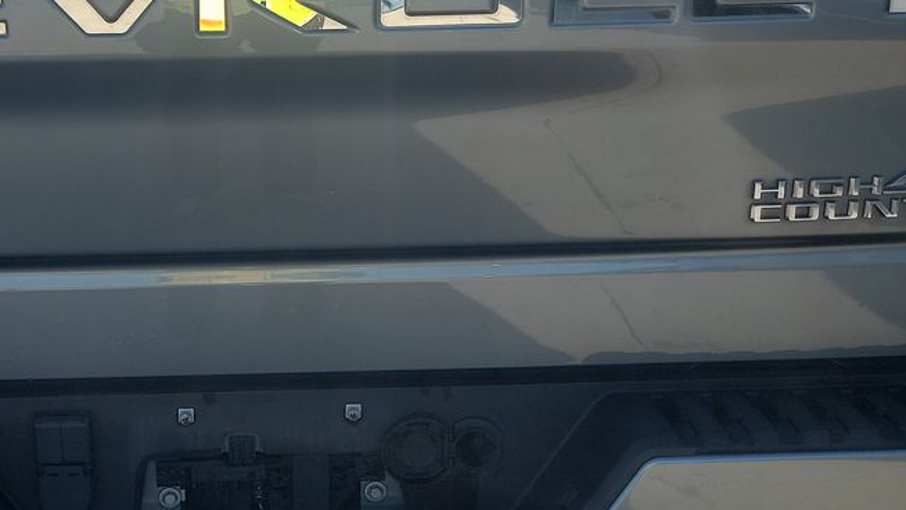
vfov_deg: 18.7
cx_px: 269
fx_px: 1538
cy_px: 136
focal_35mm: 64
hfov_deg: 32.4
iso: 50
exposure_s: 1/724
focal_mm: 6.7
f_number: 1.8
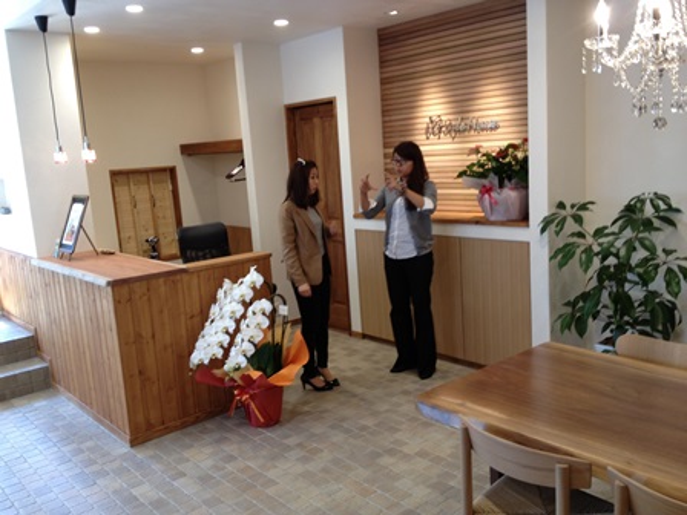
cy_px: 258
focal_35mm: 35
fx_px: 695
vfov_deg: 40.7
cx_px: 344
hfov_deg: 52.6
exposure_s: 1/24
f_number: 2.4
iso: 64
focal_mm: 4.28
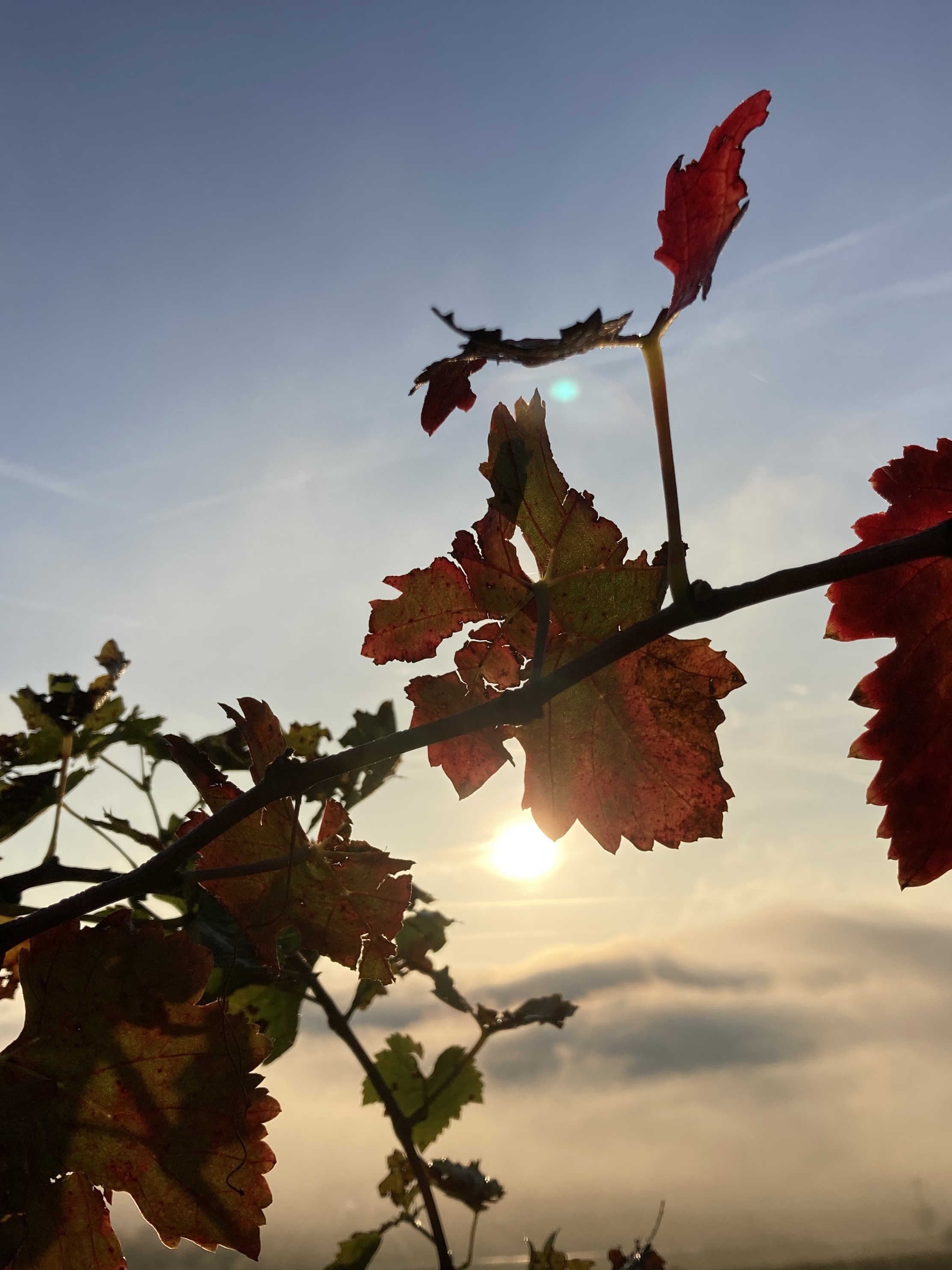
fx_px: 1394
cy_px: 639
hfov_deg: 37.6
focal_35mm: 38
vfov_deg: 49.0
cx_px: 561
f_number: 1.8
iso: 20
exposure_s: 1/4000
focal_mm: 3.99
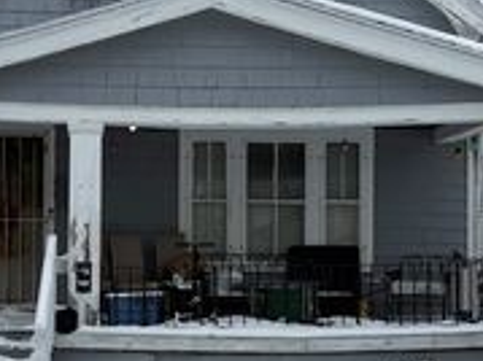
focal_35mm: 67
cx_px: 167
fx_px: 934
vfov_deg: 21.7
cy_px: 276
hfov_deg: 28.8
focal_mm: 6.76
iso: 80
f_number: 1.78
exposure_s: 1/3953
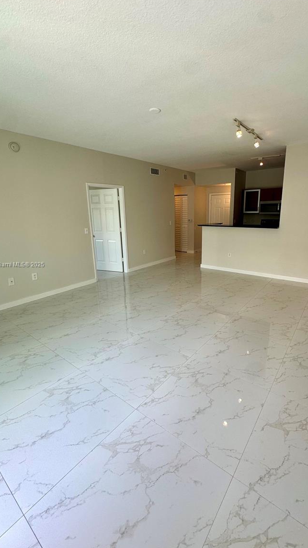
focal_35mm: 16
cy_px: 265
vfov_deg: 99.3
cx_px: 172
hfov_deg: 66.8
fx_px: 232
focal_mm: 2.22
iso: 80
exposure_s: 1/120
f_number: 2.2
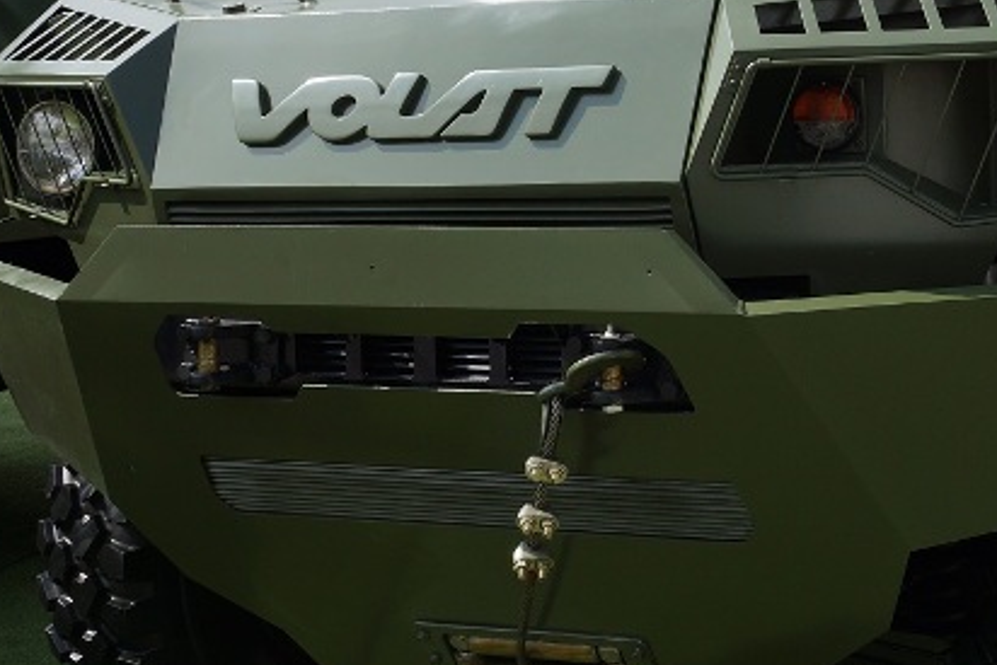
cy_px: 212
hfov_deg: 23.8
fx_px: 2272
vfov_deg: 16.6
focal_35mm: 82
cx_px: 970
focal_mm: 22
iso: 100
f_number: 8
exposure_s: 1/320
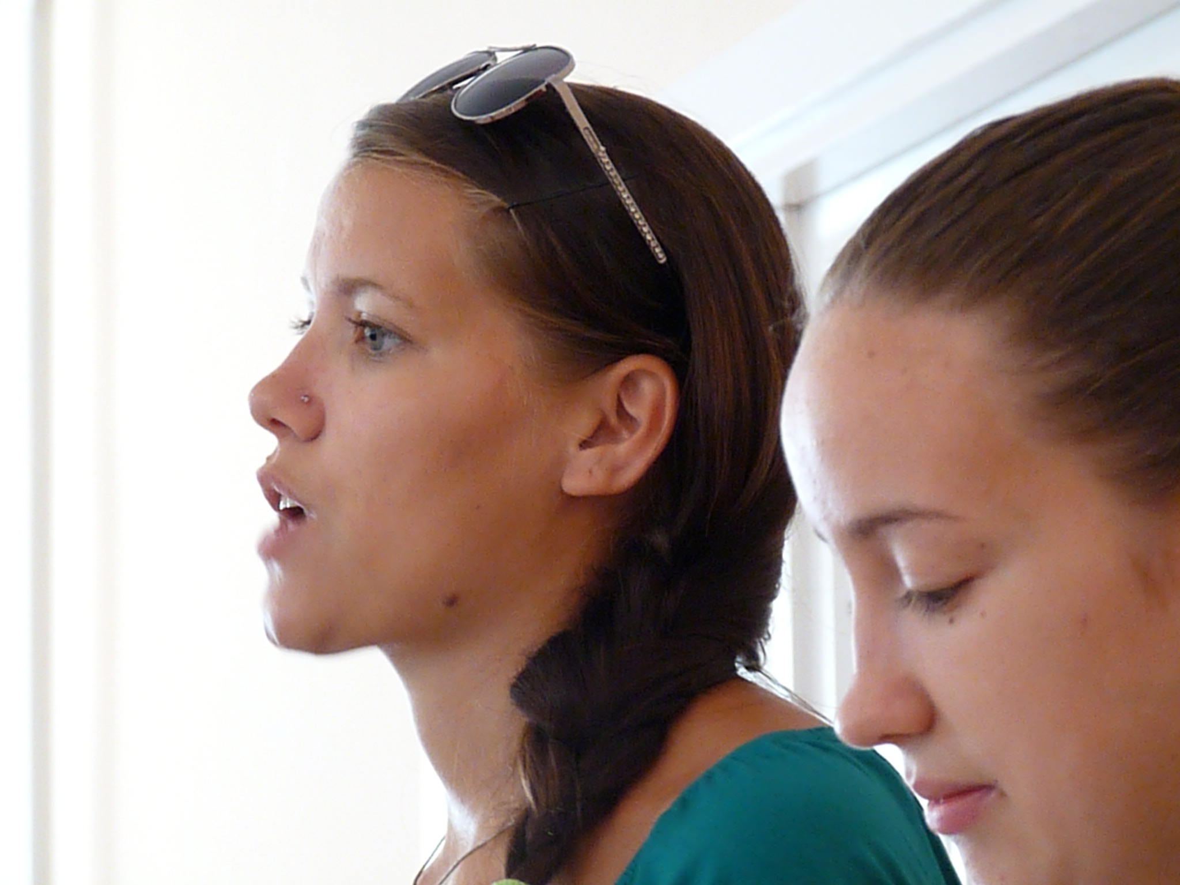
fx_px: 6136
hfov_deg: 11.0
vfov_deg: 8.2
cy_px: 442
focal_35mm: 180
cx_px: 590
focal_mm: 32
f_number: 3.7
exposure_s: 1/50
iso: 1600
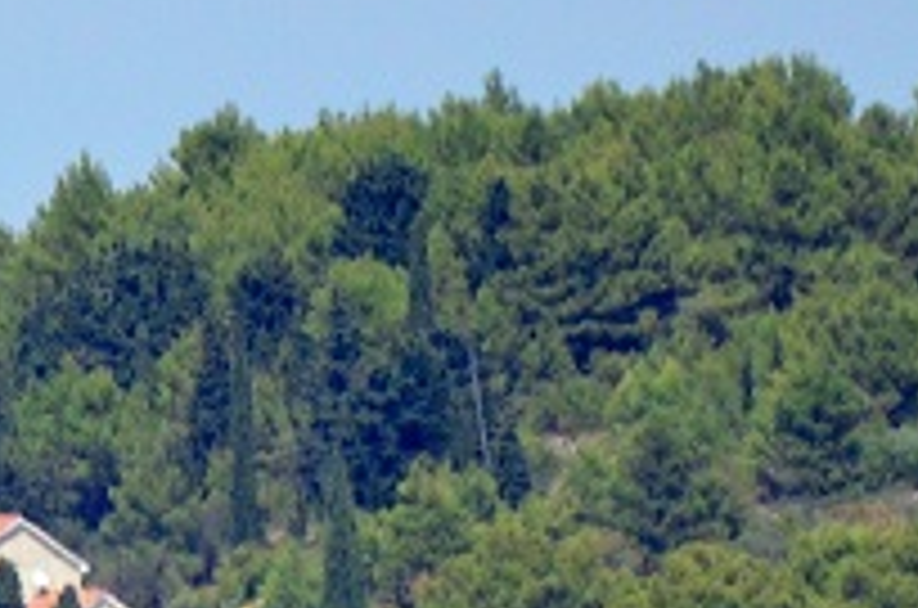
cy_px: 984
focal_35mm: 2200
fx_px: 55969
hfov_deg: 0.9
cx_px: -1082
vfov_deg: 0.6
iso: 2000
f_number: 5.6
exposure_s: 1/8000
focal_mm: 300
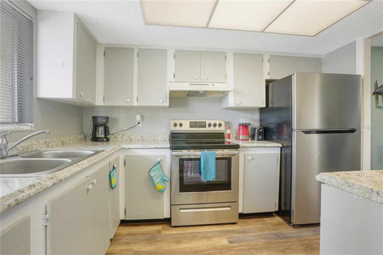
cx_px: 192
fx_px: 181
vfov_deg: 70.4
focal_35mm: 17
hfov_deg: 93.3
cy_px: 128
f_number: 7.1
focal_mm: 17
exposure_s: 1/60
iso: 2000
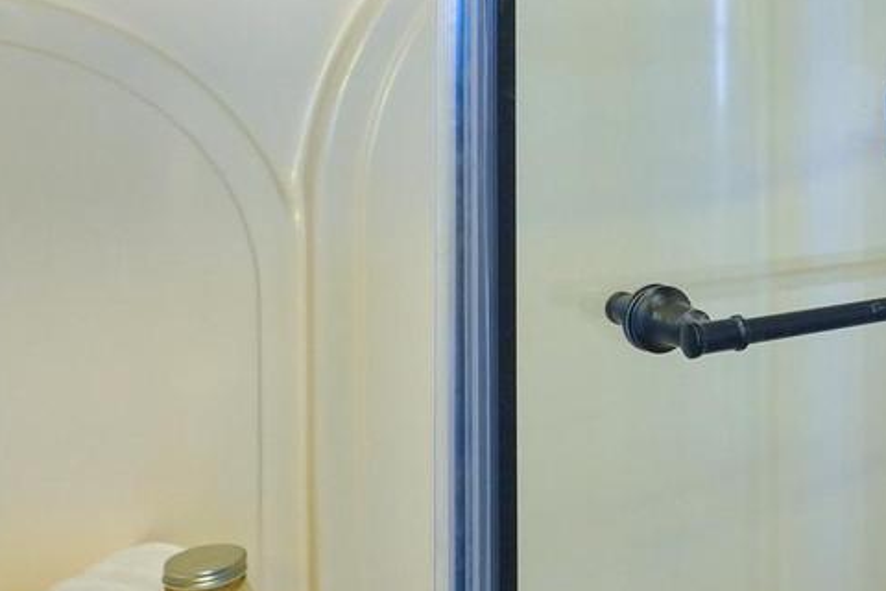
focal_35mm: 48
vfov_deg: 27.2
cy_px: 76
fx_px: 1181
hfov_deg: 36.7
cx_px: 897
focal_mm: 16
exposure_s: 1/160
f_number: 4
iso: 1250
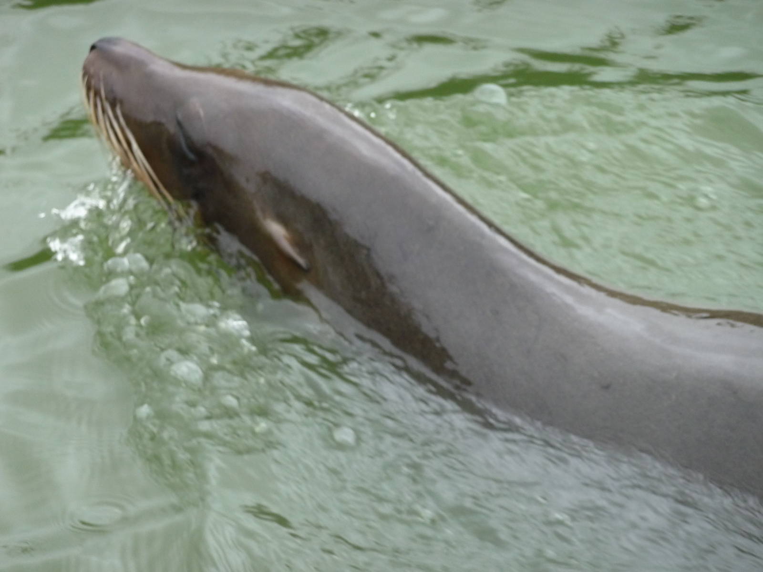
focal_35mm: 256
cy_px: 286
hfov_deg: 7.7
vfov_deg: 5.8
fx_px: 5643
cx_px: 382
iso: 250
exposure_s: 1/200
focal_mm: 44
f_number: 4.9
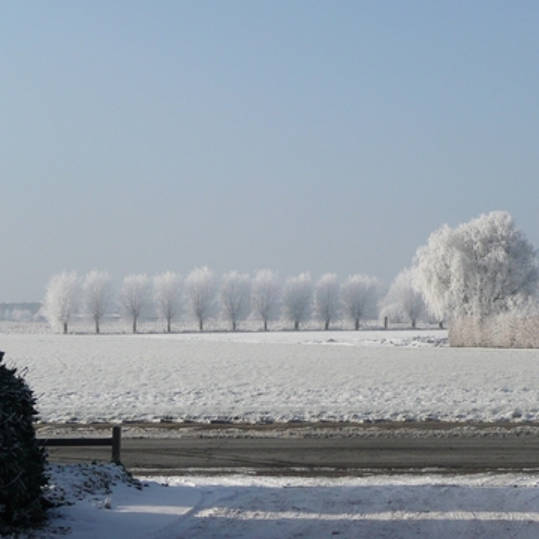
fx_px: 1427
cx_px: 289
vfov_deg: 21.4
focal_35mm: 81
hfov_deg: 21.4
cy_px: 305
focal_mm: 9.1
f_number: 4.3
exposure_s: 1/800
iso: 100
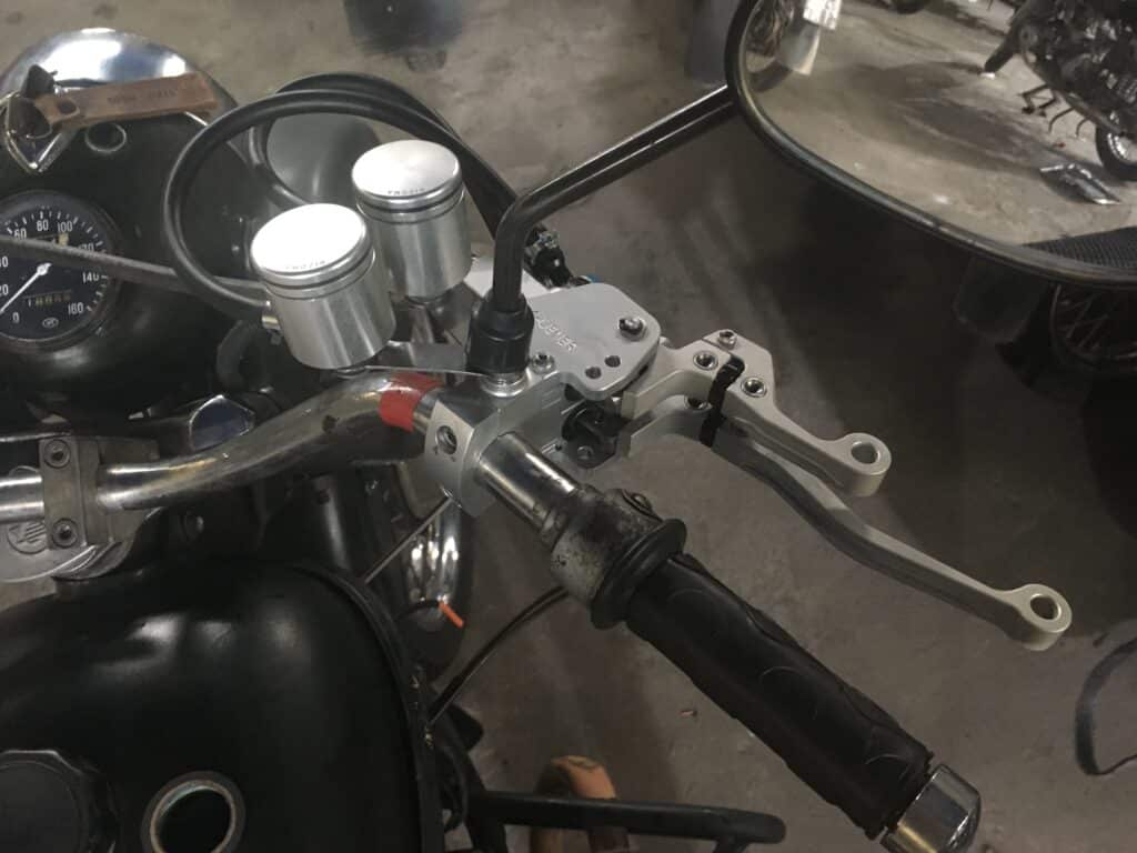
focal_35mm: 29
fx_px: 953
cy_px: 426
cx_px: 568
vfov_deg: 48.2
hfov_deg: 61.7
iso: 400
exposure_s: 1/17
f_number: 2.2
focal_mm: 4.15
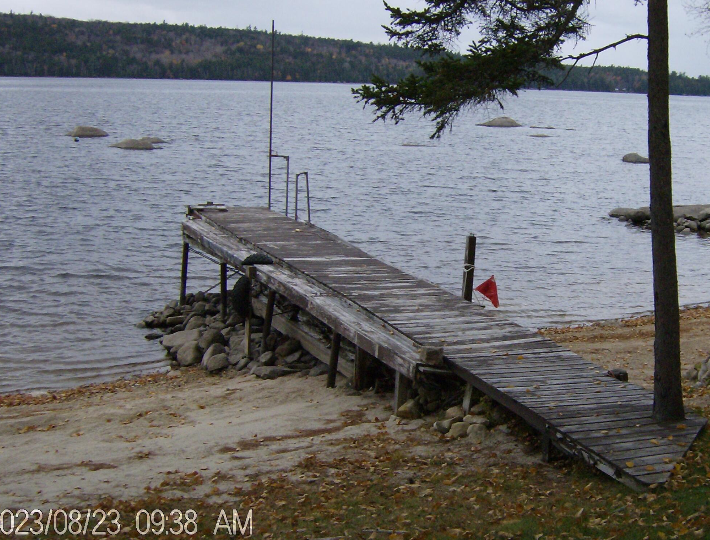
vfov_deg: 26.7
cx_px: 462
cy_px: 204
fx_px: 1133
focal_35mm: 55
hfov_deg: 34.5
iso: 100
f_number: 4.7
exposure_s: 1/228
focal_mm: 6
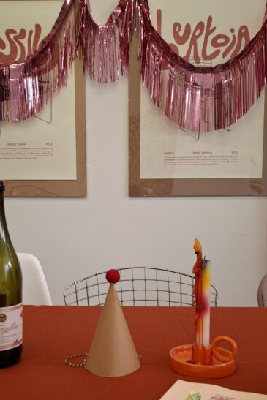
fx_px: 422
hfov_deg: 35.1
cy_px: 234
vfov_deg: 50.4
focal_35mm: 38
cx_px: 131
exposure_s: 1/100
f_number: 1.8
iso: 125
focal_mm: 4.69
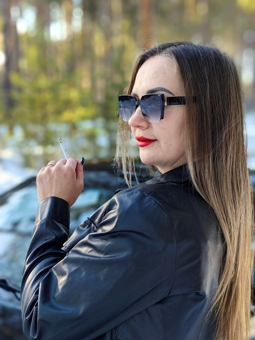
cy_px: 170
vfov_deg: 35.5
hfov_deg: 27.0
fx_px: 530
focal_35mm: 54
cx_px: 128
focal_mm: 6.35
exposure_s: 1/499
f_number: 1.4
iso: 80
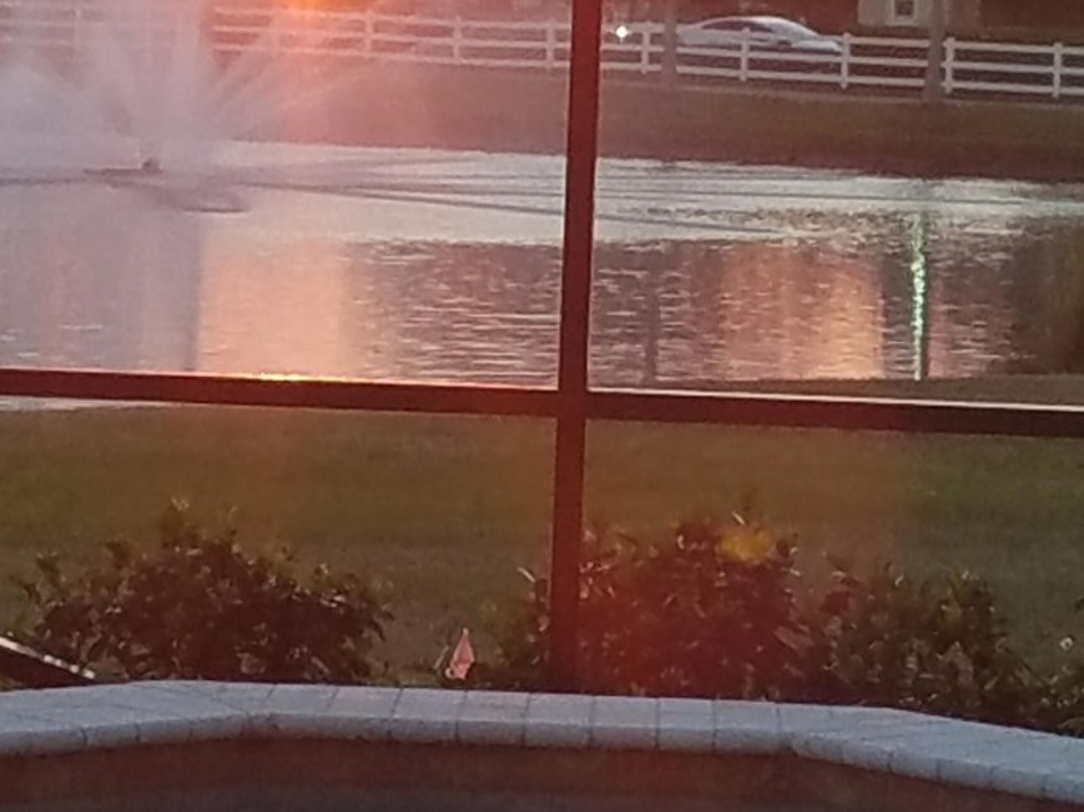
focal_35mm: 61
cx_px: 577
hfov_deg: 31.7
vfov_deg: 23.8
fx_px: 1910
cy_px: 221
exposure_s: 1/147
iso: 50
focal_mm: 4.2
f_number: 1.7
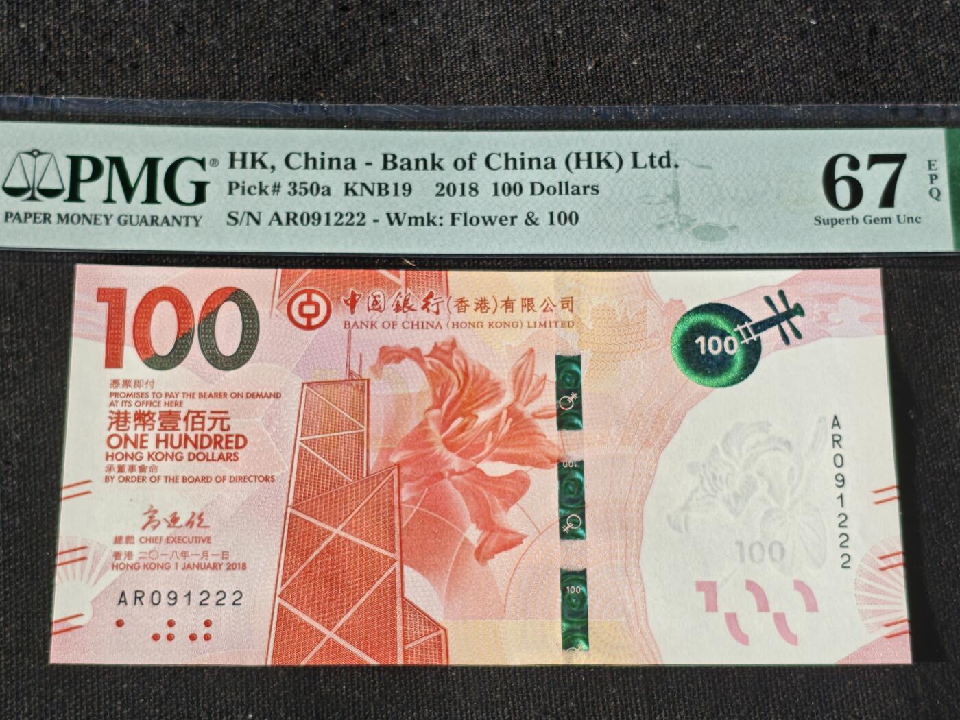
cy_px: 360
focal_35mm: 73
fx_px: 2024
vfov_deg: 20.2
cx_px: 480
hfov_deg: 26.7
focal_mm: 4.94
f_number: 1.5
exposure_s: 1/1827
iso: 50
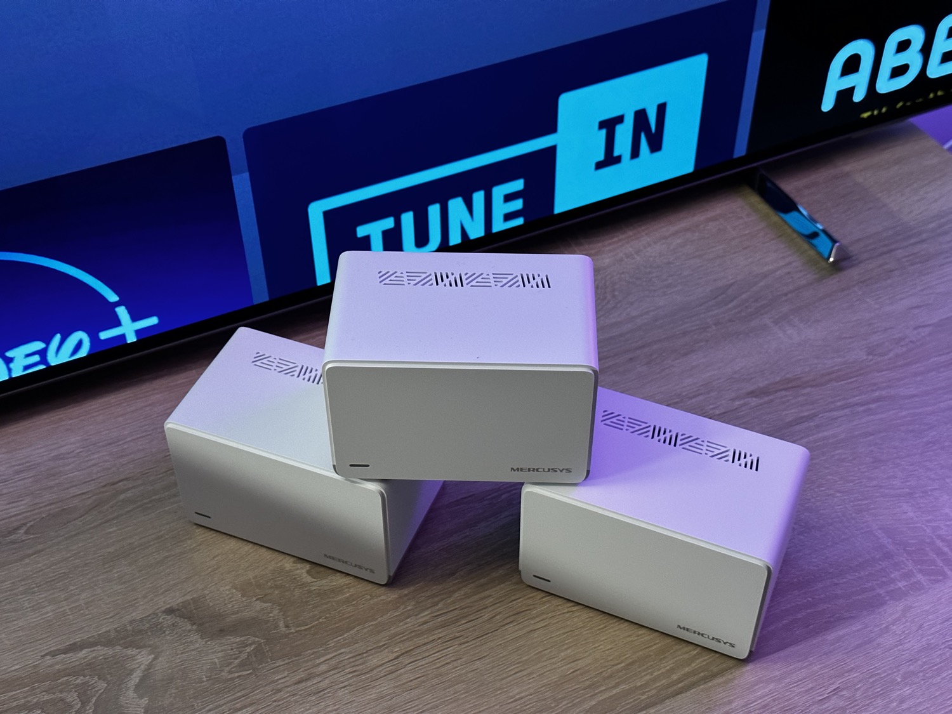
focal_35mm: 48
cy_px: 357
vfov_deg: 30.3
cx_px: 476
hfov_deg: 39.7
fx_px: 1320
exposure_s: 1/44
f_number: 1.78
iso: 250
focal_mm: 6.86
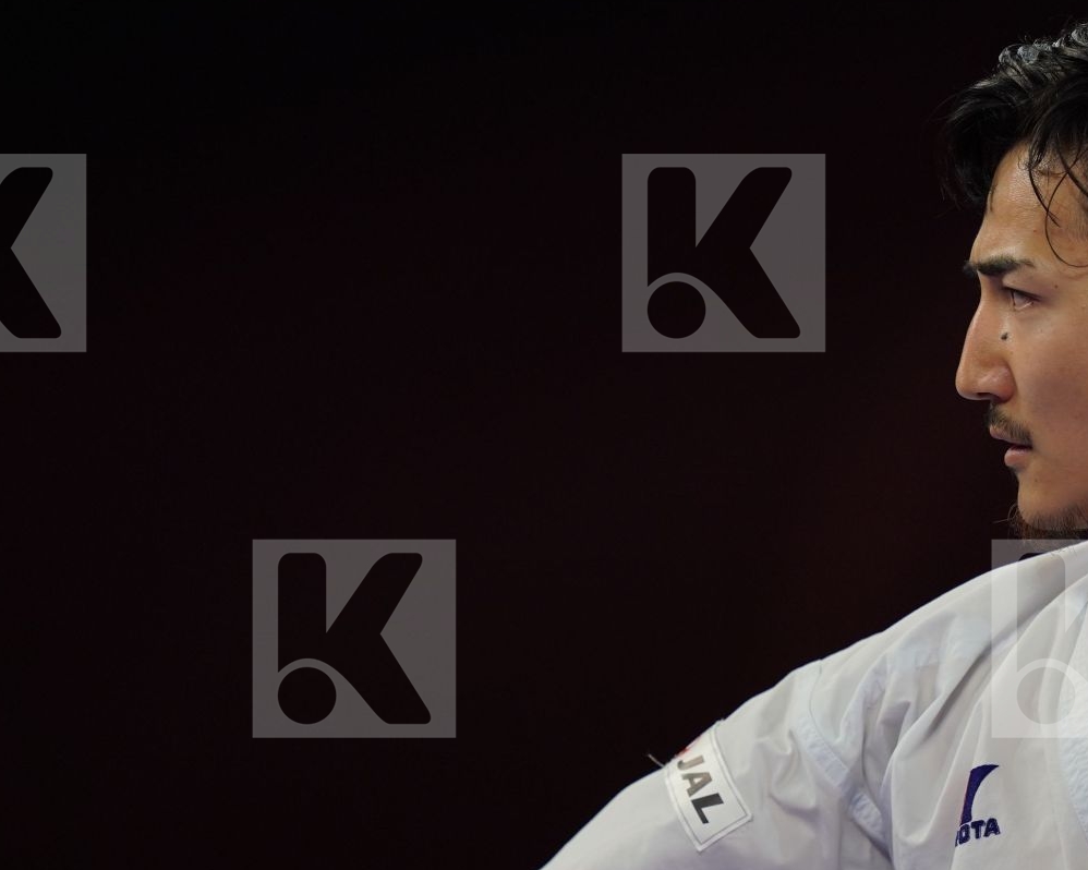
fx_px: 21796
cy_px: 639
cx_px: 724
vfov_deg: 2.3
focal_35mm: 677
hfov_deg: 2.9
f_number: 2.8
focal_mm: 400
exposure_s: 1/500
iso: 500
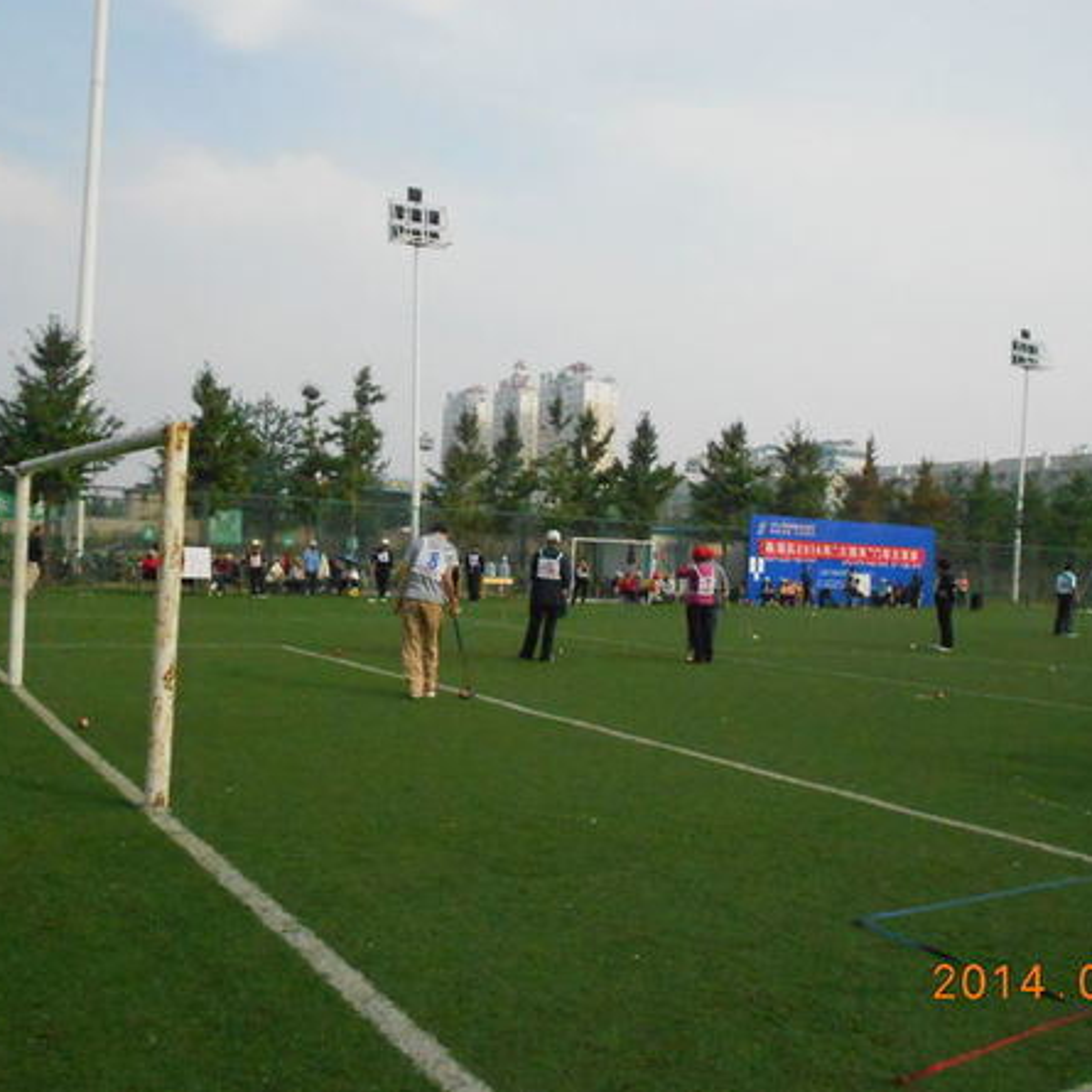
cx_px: 547
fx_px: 1106
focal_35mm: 31
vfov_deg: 52.5
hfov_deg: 52.5
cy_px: 542
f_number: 8
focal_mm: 4.6
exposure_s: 1/1250
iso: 800
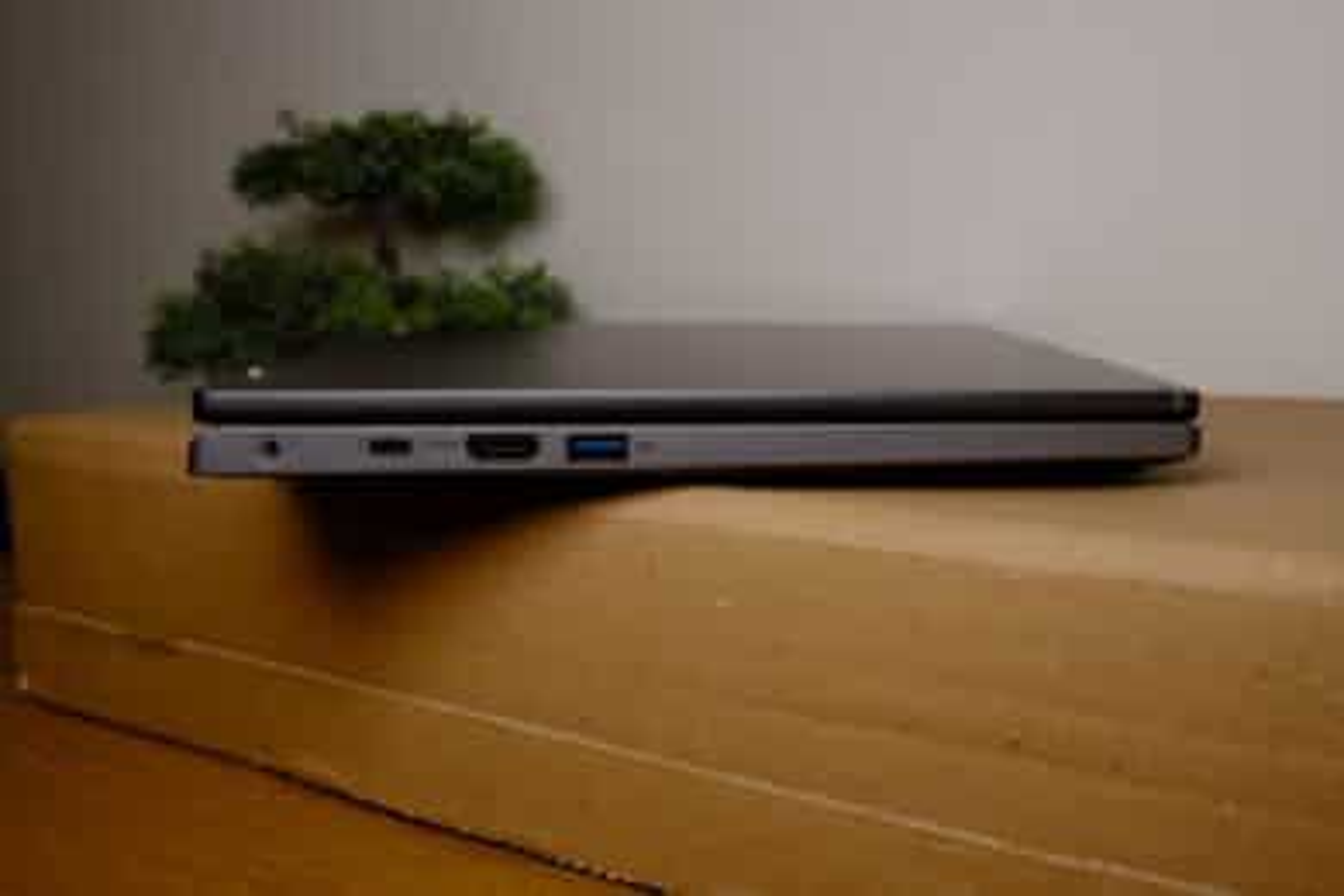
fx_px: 1755
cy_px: 448
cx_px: 672
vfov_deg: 28.6
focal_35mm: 47
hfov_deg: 41.9
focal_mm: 31.1
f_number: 8
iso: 160
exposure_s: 1/50
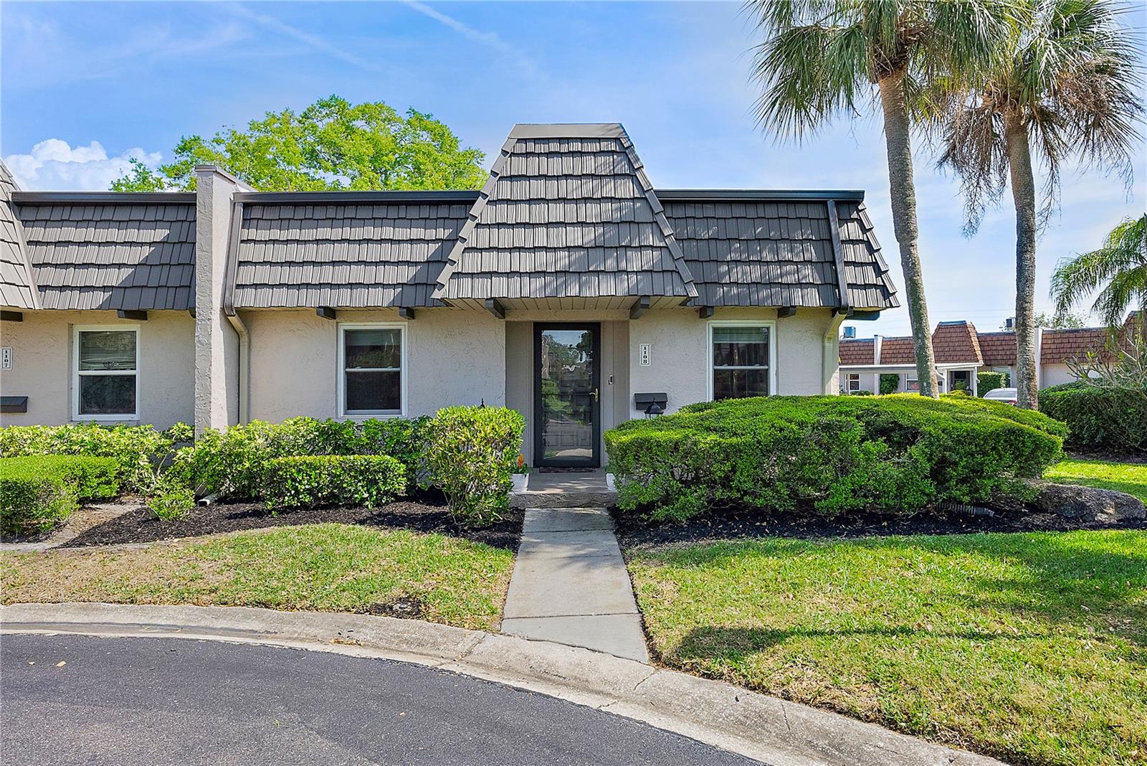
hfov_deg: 74.9
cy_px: 383
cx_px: 574
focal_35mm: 24
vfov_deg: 54.1
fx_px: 749
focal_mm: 23.5
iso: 1600
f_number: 10
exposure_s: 1/800
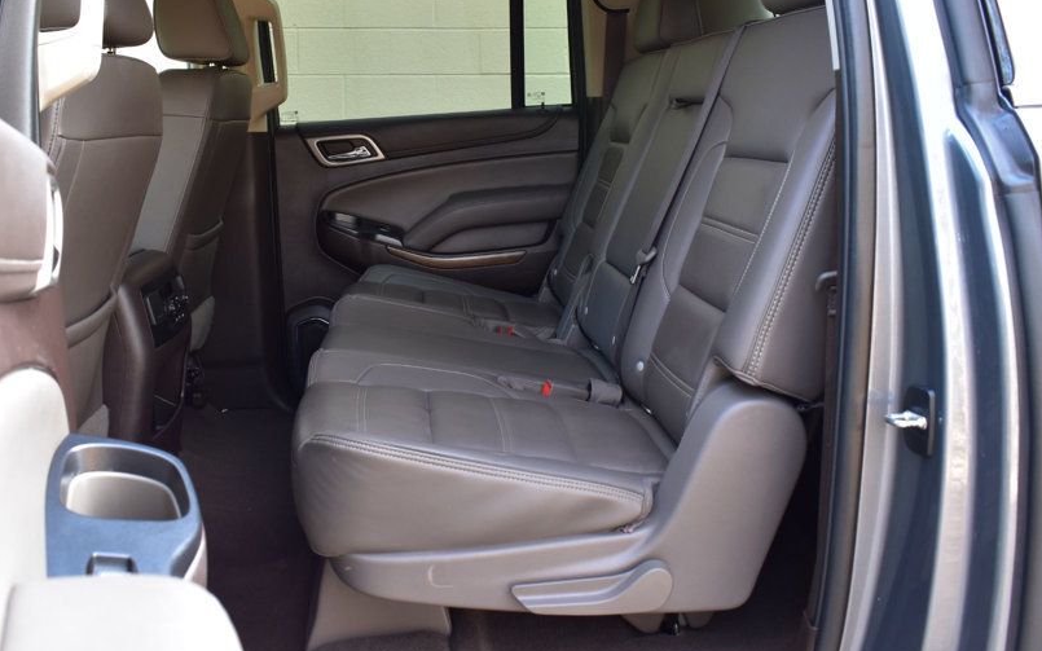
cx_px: 474
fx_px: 994
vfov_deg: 36.2
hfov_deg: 55.2
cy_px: 270
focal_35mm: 35
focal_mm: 18
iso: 400
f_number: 6.3
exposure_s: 1/20
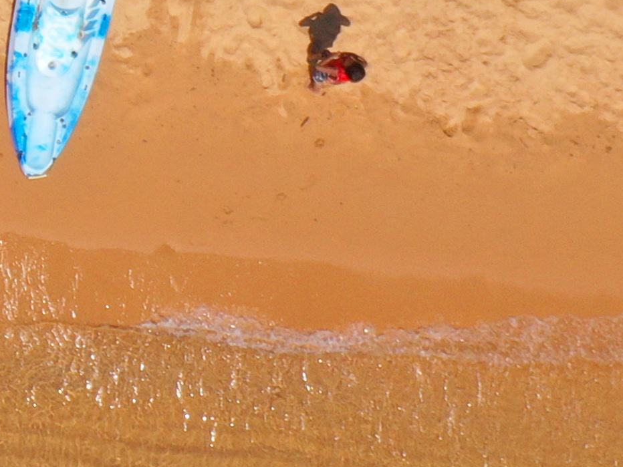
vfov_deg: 9.0
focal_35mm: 158
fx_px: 2844
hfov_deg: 10.7
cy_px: -339
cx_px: -866
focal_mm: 10.26
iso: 100
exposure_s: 1/240
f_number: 10
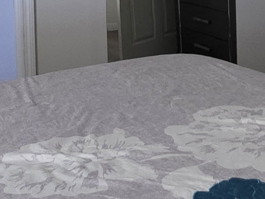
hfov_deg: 25.4
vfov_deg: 17.9
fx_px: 582
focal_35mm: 76
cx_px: 199
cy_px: -71
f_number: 1.9
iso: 1000
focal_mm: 2.2
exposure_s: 1/60
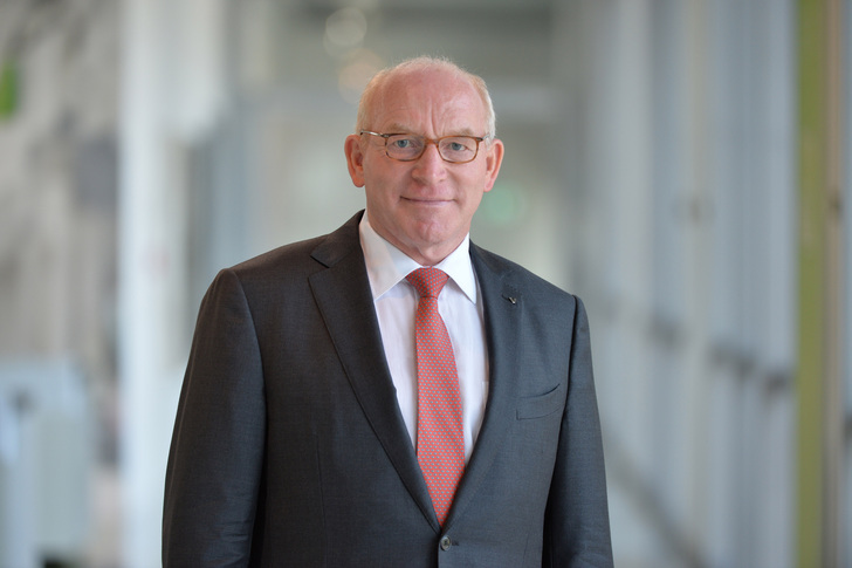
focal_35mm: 260
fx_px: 6152
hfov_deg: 7.9
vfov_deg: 5.3
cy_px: 284
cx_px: 426
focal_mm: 260
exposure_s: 1/320
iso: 800
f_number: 4.5
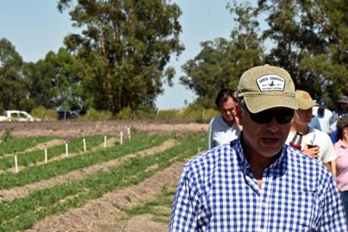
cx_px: 297
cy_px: 221
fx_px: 2676
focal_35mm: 277
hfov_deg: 7.4
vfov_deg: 4.9
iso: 800
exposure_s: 1/500
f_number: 22
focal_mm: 140
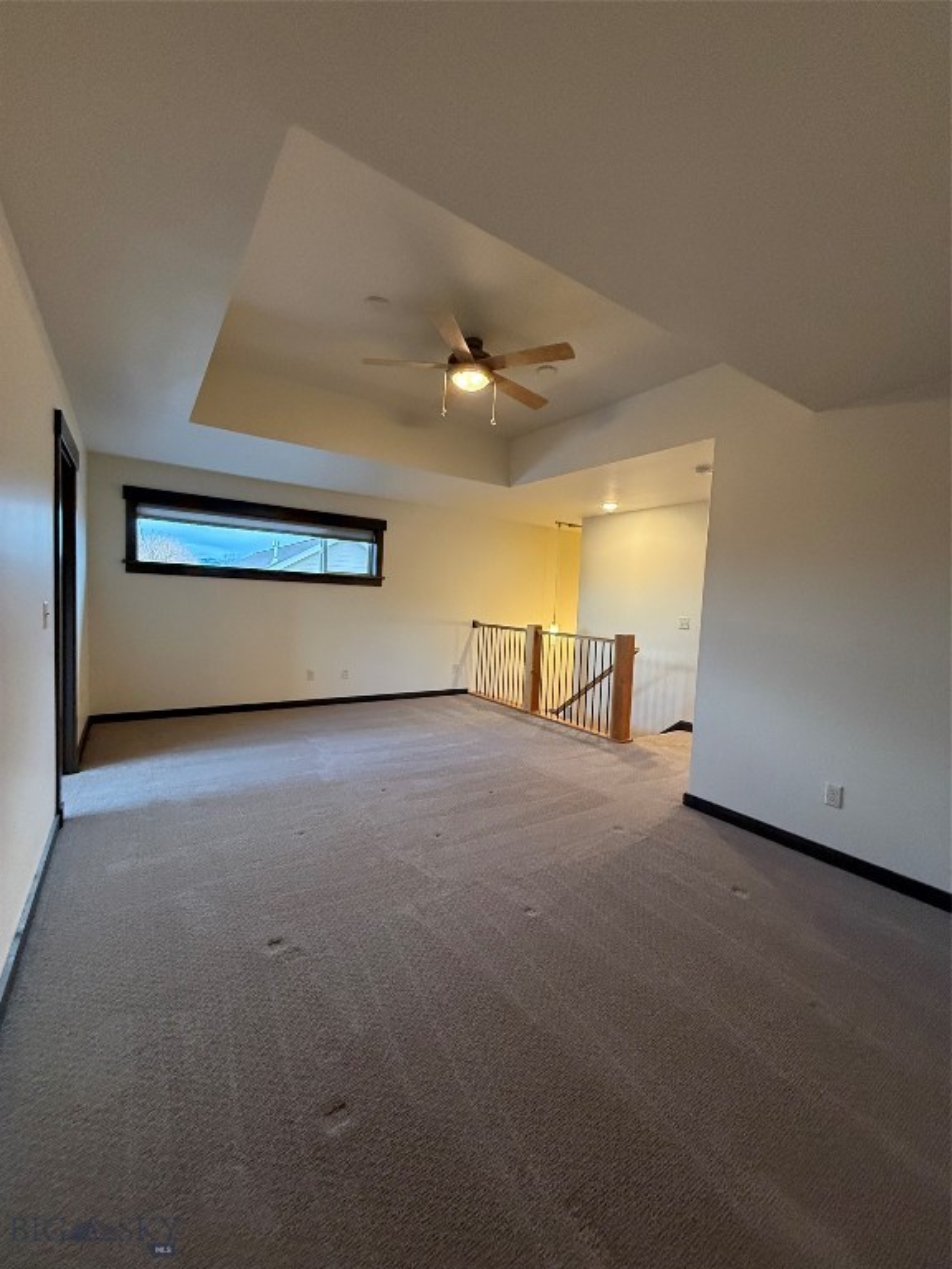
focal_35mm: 14
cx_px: 476
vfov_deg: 102.1
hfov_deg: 85.7
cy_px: 634
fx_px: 513
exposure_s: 1/120
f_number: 2.2
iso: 500
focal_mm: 2.22
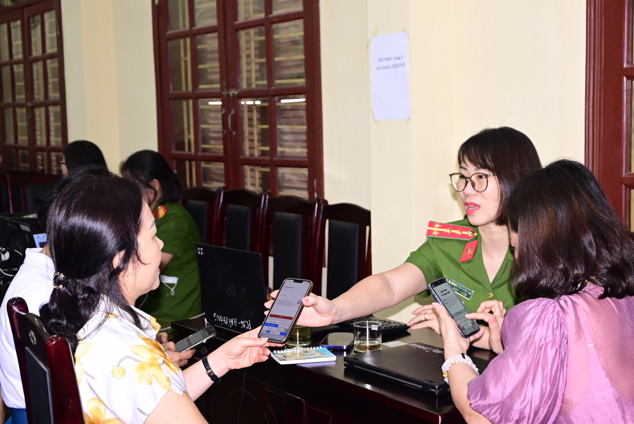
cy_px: 212
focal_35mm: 57
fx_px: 1005
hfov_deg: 35.0
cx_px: 317
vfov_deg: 23.8
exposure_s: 1/200
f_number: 4.5
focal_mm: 38
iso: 1000
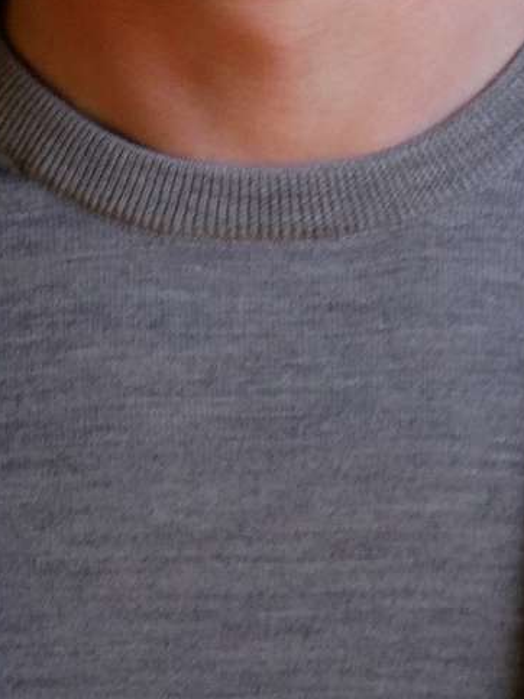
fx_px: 3251
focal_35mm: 161
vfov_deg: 11.8
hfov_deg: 9.2
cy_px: -272
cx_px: 256
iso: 400
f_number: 1.7
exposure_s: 1/15
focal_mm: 25
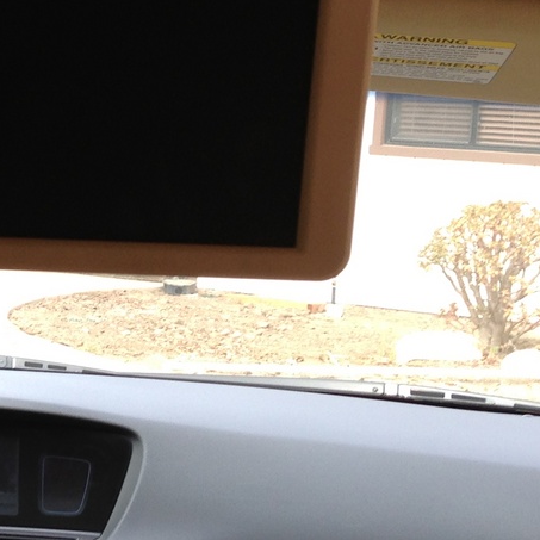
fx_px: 1818
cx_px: -184
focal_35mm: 103
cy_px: 207
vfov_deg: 16.9
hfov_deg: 15.9
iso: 50
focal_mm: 4.13
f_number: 2.4
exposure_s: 1/156
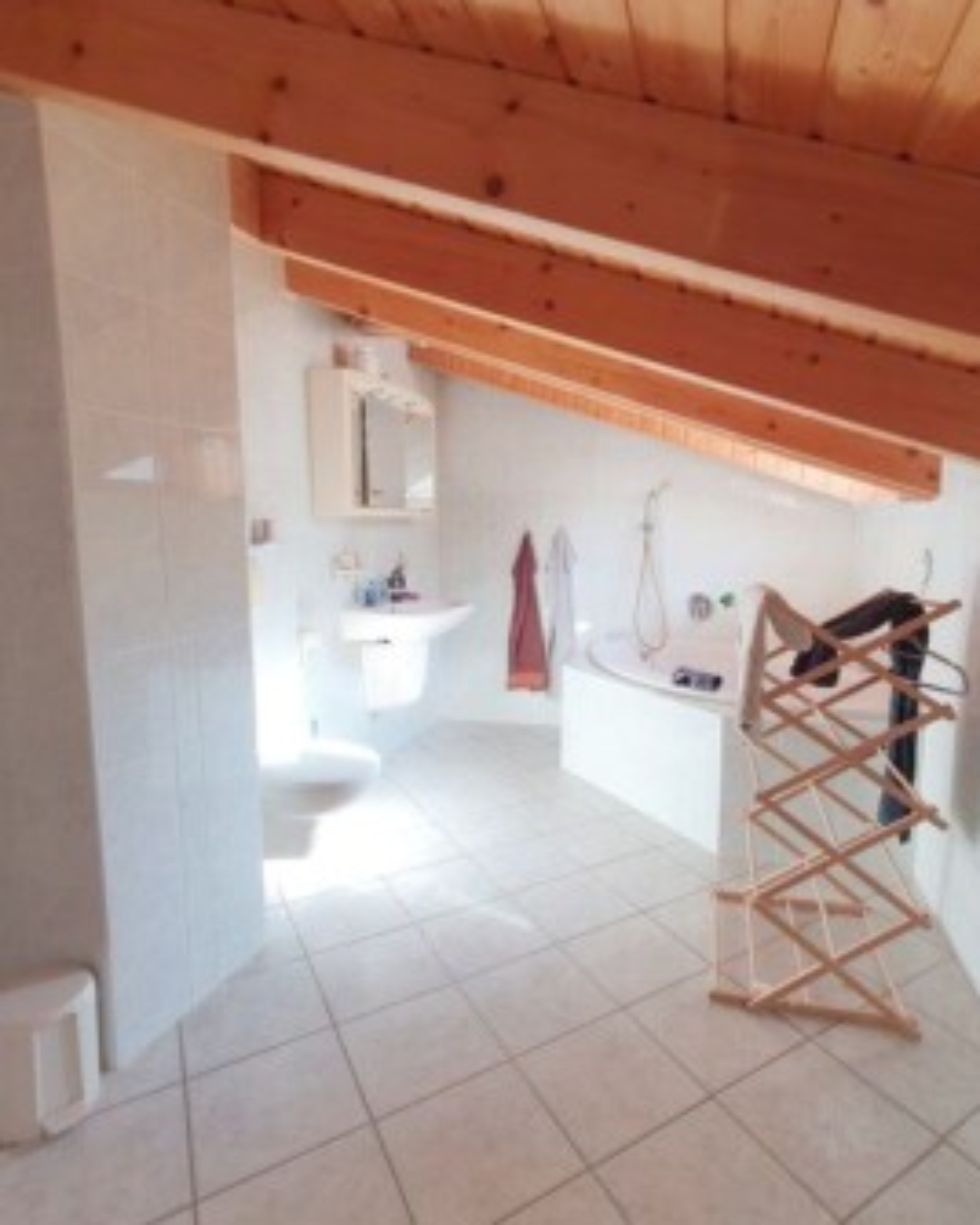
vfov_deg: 86.4
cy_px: 611
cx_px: 576
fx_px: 653
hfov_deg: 73.2
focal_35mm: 18
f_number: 2.2
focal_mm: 1.8
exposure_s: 1/50
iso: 64
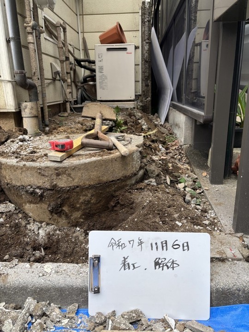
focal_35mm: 26
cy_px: 166
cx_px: 124
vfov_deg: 67.3
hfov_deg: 53.1
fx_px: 249
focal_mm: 5.96
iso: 50
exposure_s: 1/397
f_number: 1.6
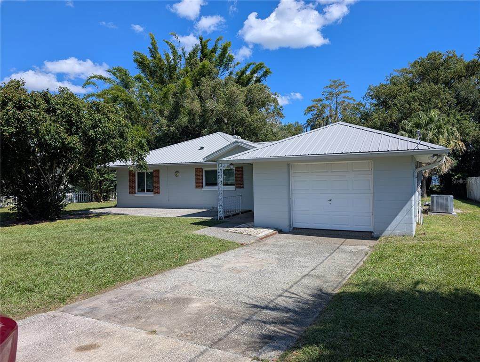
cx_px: 240
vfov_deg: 56.9
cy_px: 181
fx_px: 333
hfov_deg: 71.5
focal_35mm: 24
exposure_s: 1/1357
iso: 22
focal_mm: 6.9
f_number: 1.68
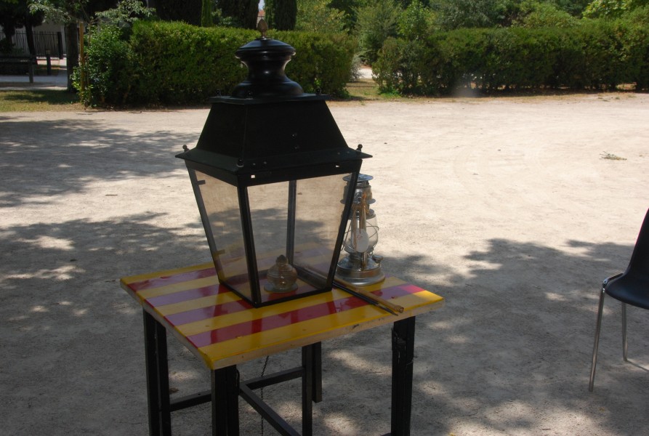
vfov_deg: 34.4
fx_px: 705
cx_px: 324
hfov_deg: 49.4
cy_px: 218
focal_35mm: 39
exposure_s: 1/200
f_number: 16
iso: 400
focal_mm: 26
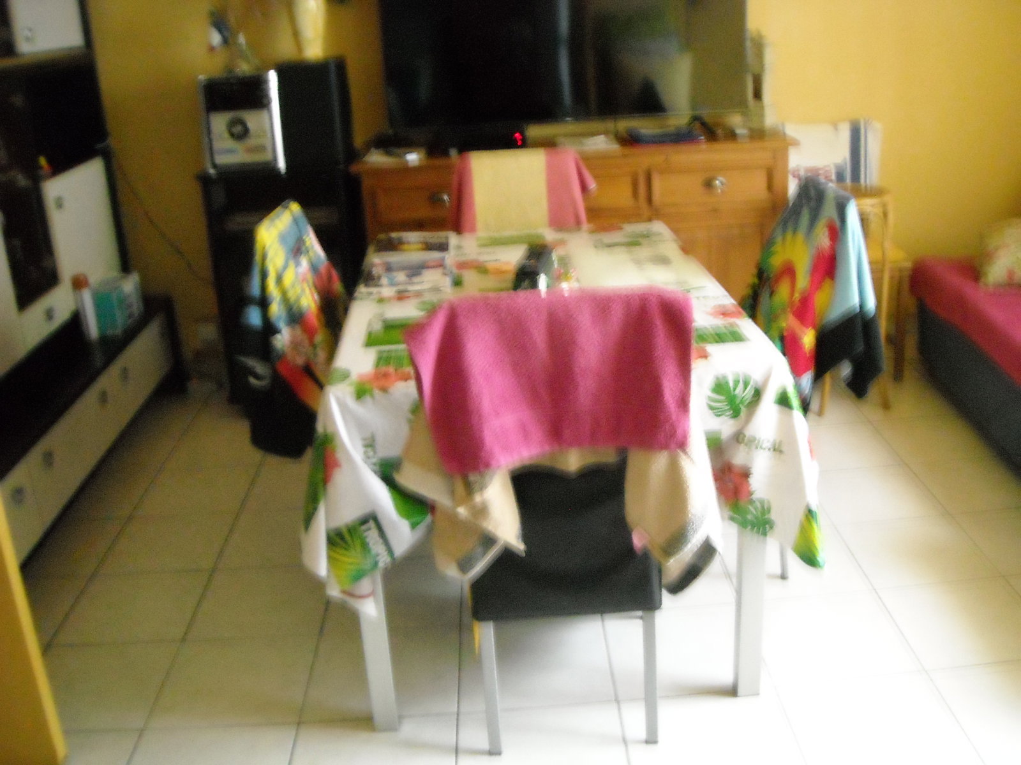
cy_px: 382
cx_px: 510
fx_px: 1032
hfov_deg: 52.6
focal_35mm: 35
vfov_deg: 40.7
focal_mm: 5.7
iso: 800
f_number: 2.8
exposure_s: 1/2
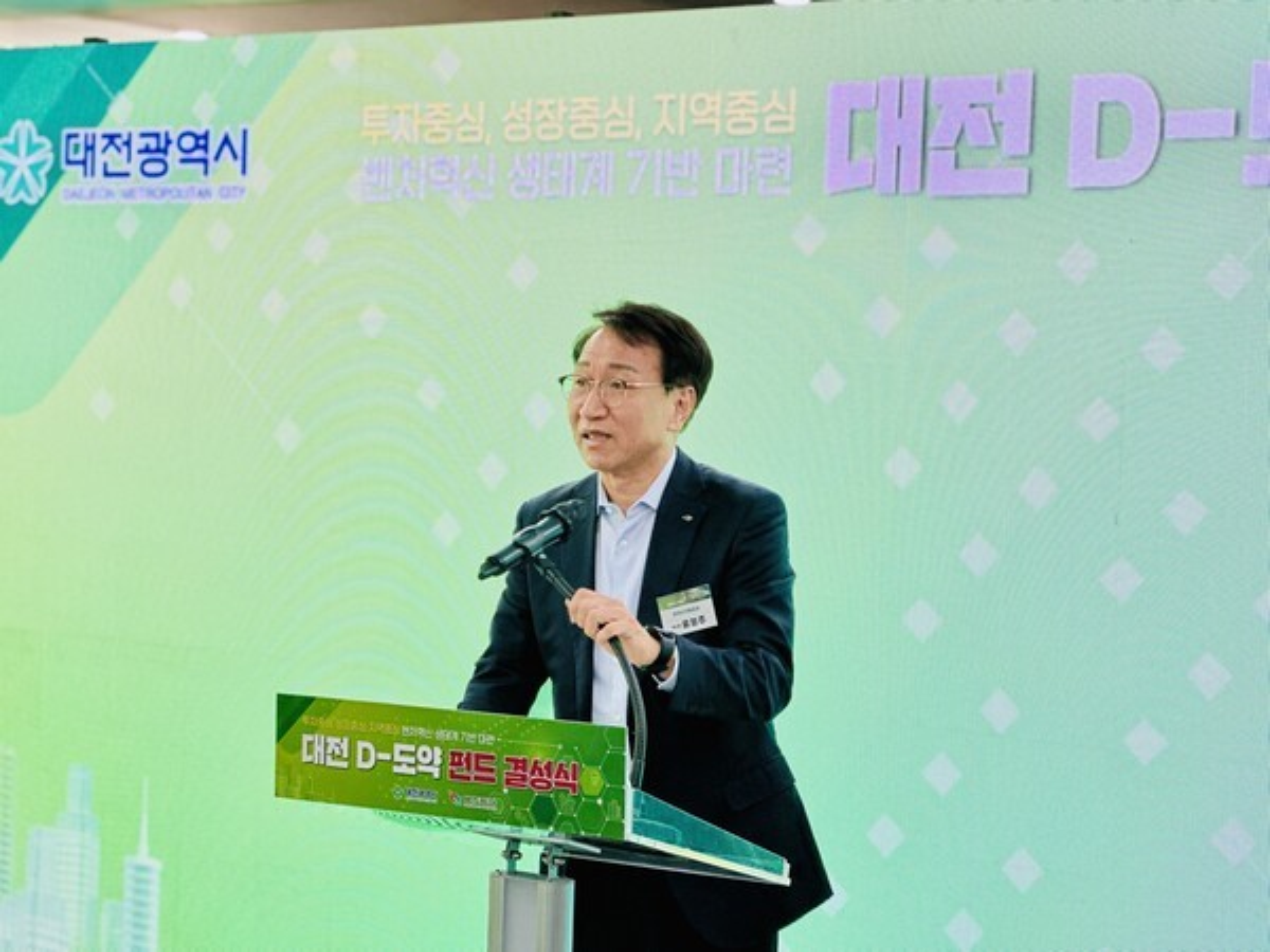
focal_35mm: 77
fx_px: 2825
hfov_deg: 25.3
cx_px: 635
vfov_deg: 19.1
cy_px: 476
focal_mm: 9
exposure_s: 1/120
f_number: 2.8
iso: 125
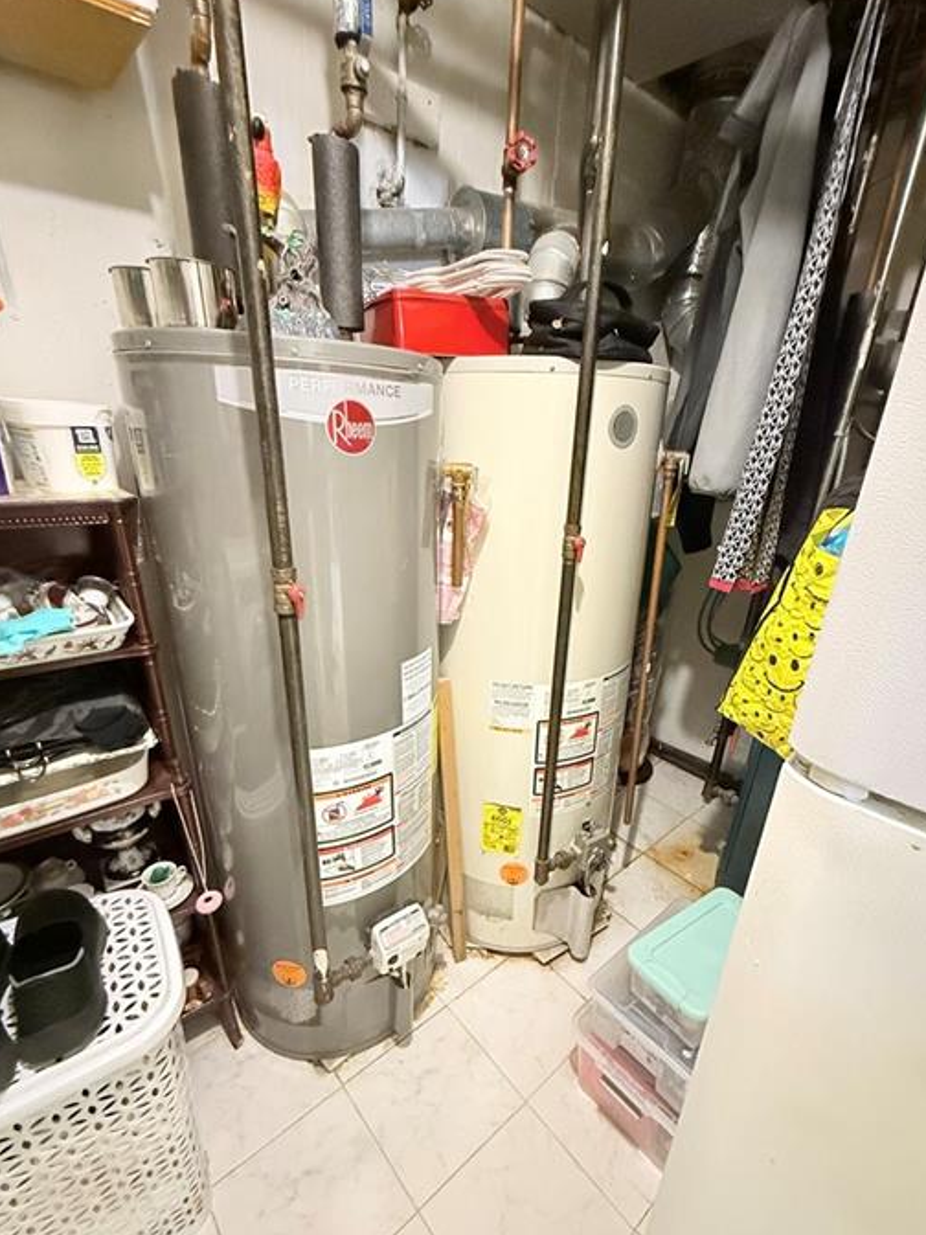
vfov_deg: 94.2
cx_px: 494
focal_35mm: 16
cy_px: 680
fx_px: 571
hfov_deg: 78.0
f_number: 2.2
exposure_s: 1/40
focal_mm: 2.22
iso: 1250
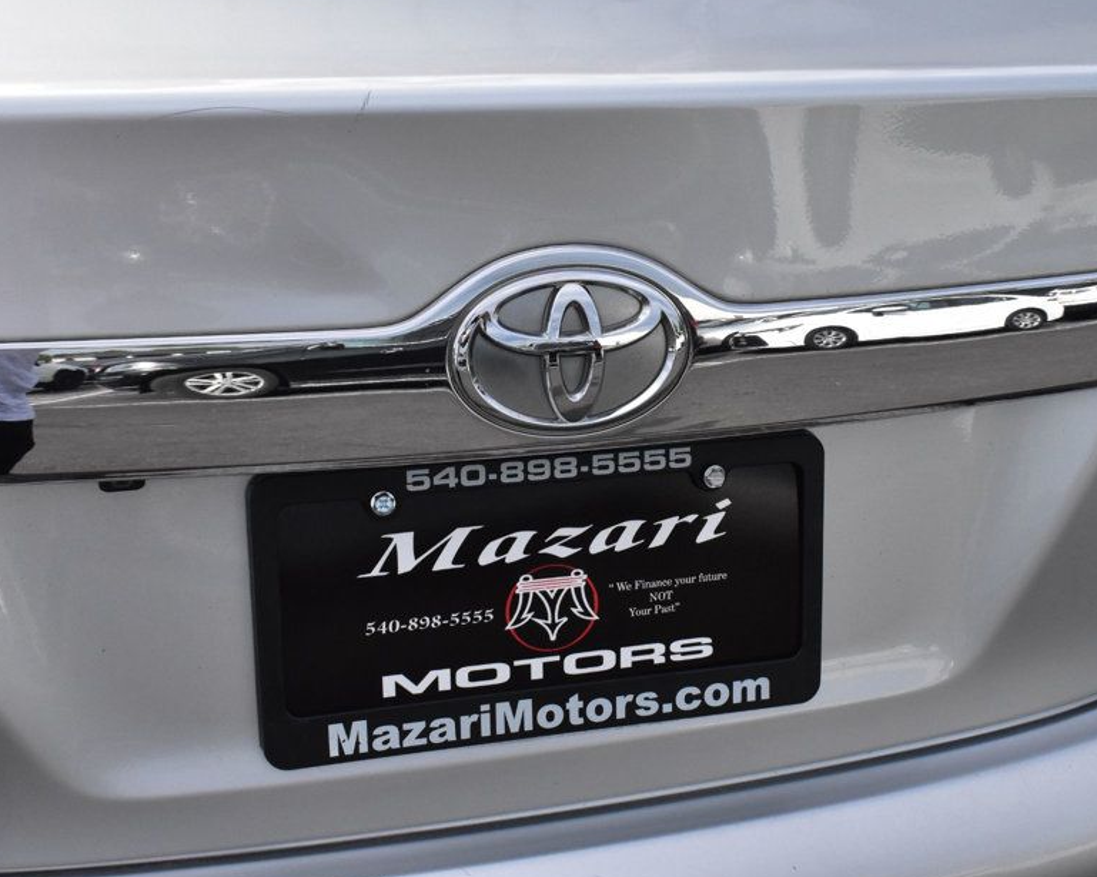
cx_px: 653
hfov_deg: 36.8
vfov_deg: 29.9
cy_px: 402
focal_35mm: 51
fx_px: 1643
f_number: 14
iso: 2500
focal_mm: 27
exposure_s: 1/1600
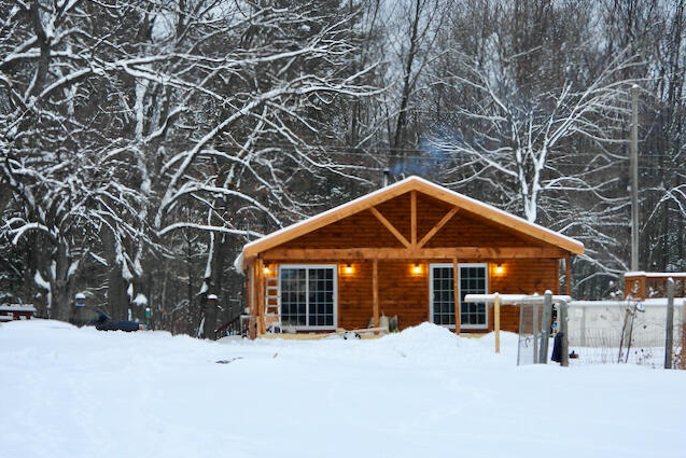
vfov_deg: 9.7
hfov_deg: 14.5
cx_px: 344
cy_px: 235
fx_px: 2687
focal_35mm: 141
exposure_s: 1/60
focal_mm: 24.3
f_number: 4
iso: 360
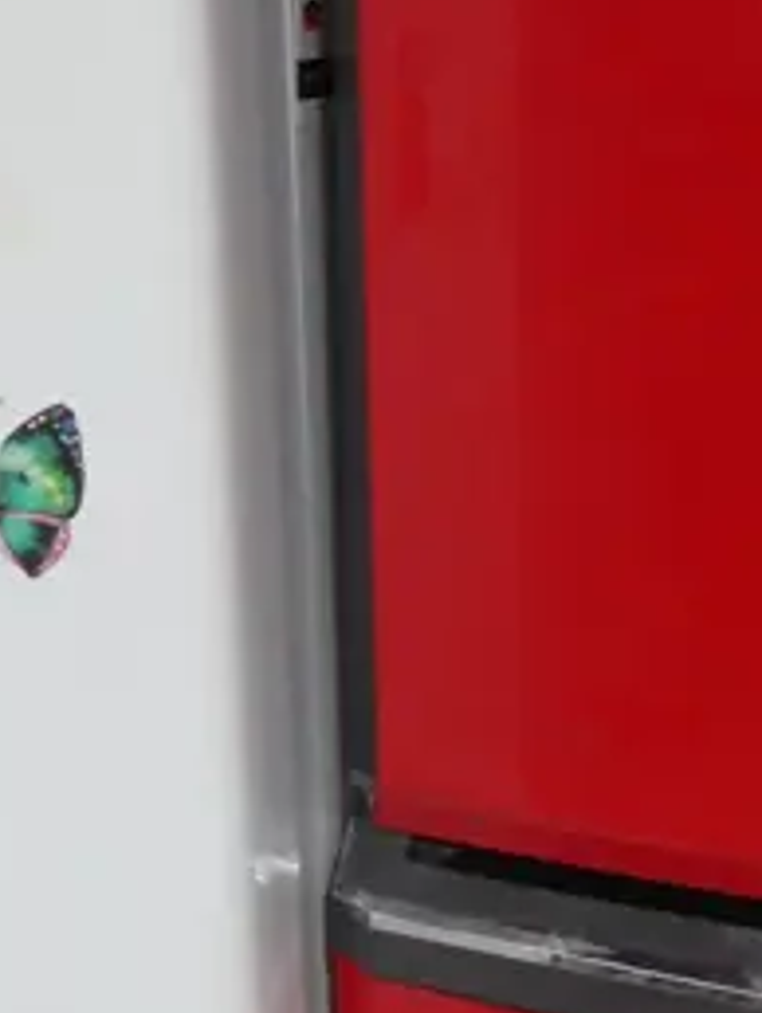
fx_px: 3253
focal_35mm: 111
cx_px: 1082
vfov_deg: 17.7
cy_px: 691
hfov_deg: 12.8
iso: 320
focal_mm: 14
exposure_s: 1/60
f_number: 3.5
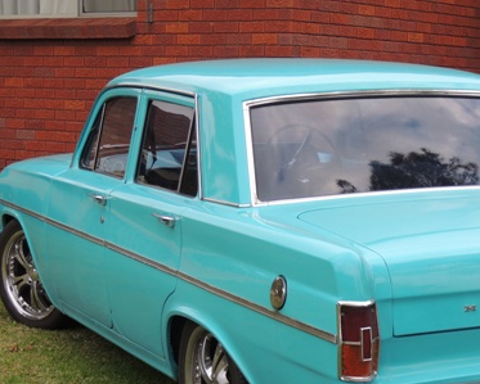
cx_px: 365
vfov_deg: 16.6
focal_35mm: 92
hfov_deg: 20.6
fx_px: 1308
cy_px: 306
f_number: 3.7
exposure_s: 1/80
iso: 100
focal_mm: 9.8
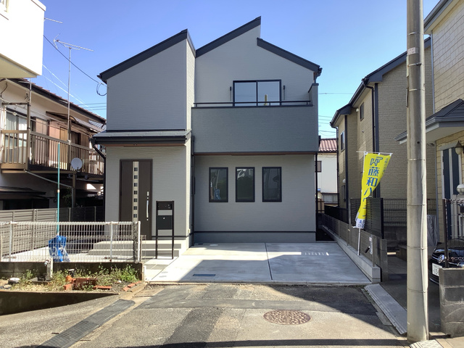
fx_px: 416
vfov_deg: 45.4
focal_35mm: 31
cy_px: 174
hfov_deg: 58.4
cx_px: 232
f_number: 2.4
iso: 25
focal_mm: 3.3
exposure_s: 1/525
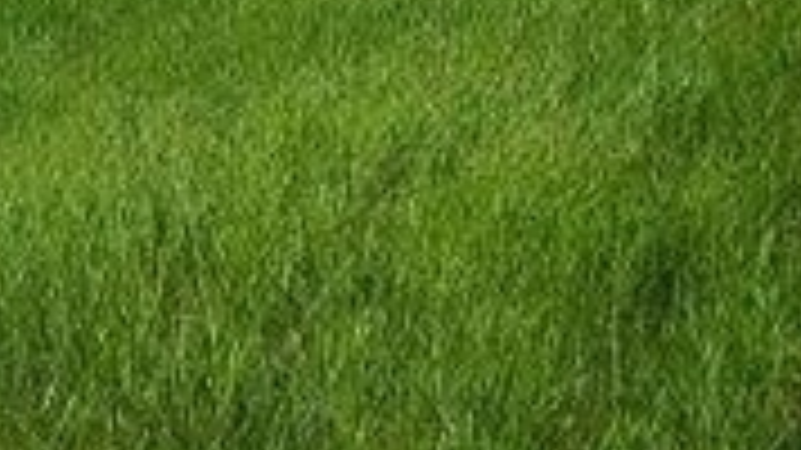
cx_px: -554
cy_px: -68
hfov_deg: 18.7
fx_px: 1996
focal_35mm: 94
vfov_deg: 12.6
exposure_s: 1/1457
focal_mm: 4.6
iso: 40
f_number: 1.8
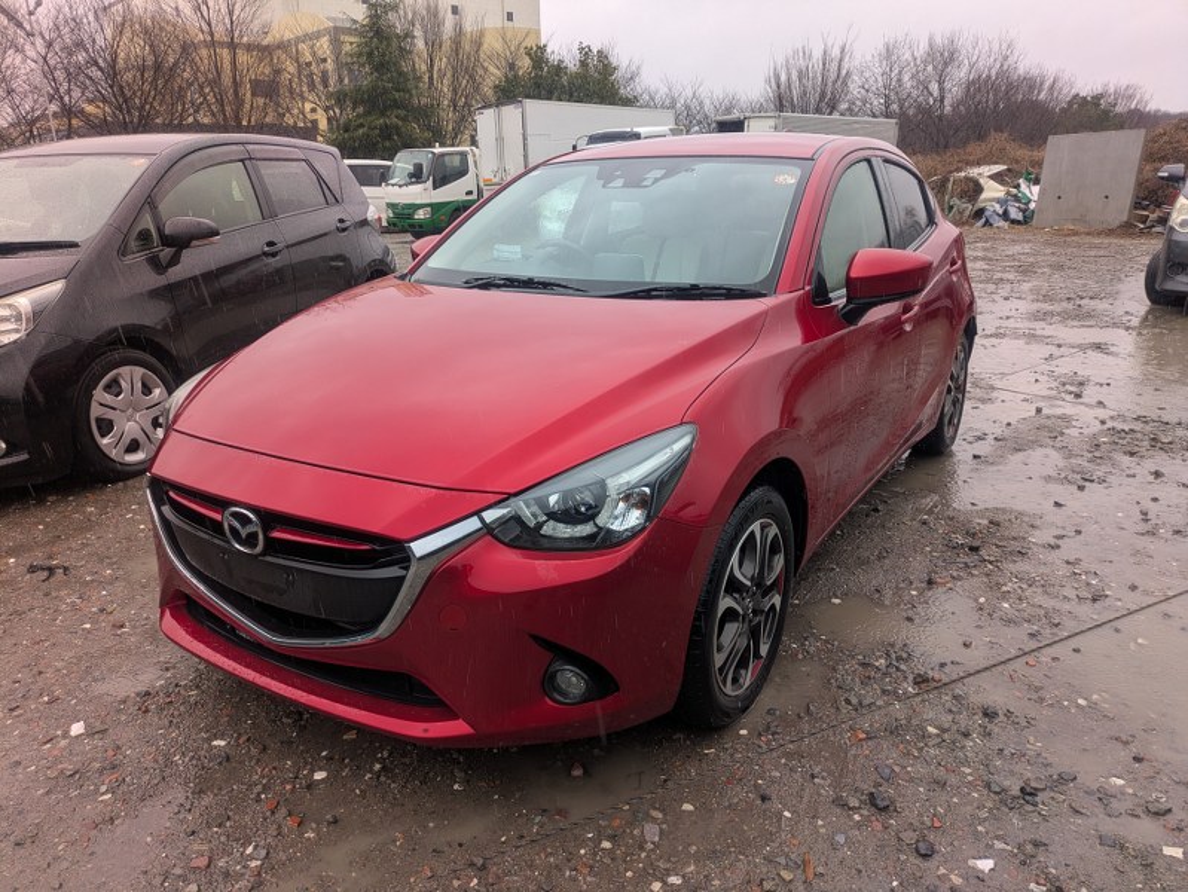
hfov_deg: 69.4
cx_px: 594
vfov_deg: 54.9
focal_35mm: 25
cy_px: 446
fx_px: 858
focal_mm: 5.43
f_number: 1.89
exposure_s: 1/306
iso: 50
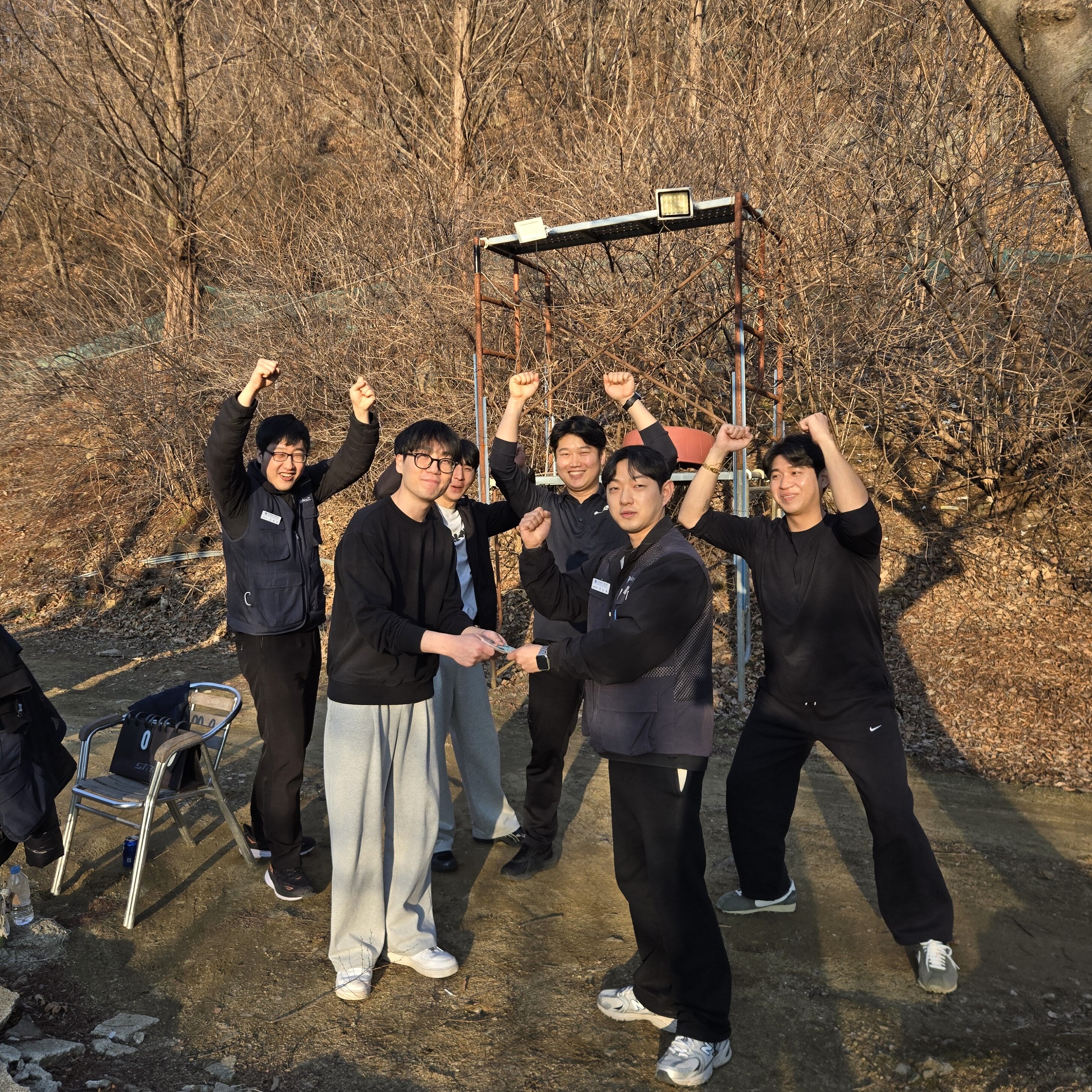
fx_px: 999
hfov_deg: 57.0
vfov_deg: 57.3
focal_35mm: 28
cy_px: 553
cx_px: 451
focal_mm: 5.4
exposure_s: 1/1488
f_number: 1.8
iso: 80
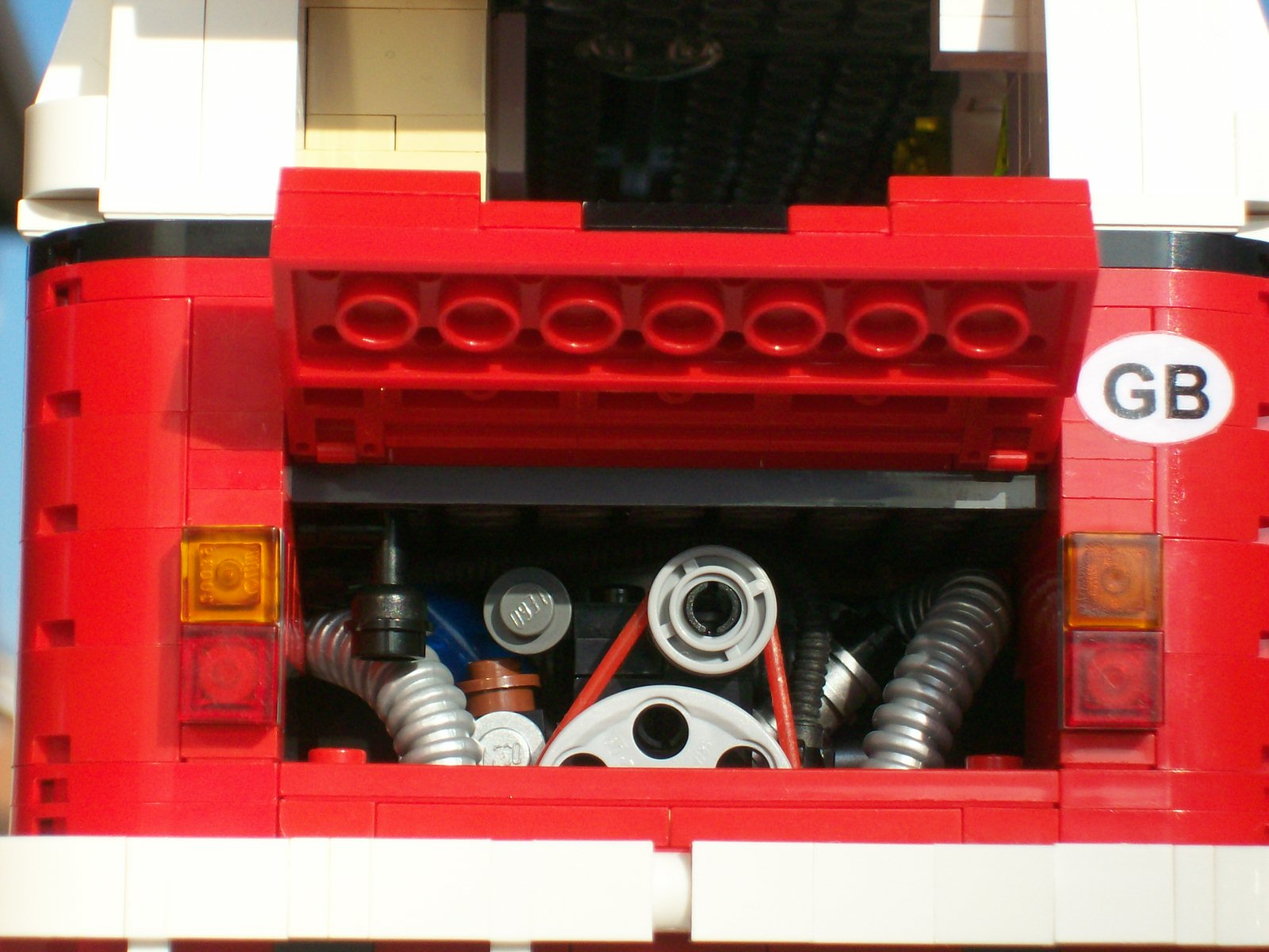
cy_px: 476
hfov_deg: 18.2
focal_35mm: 108
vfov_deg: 13.7
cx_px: 634
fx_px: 3959
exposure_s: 1/713
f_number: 4.8
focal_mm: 18
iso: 80
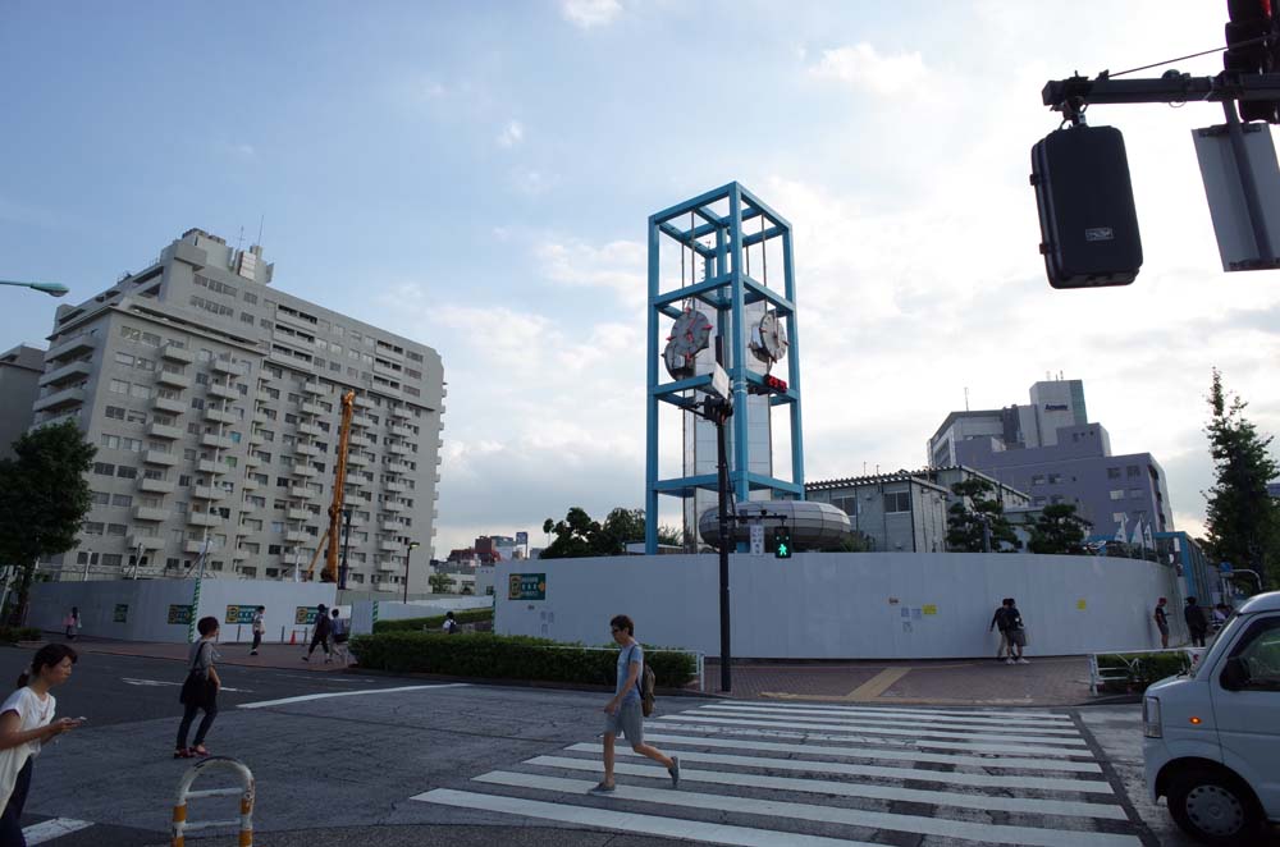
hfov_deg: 65.6
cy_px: 424
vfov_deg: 46.2
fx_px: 993
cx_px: 640
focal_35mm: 28
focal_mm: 18.3
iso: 100
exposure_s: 1/500
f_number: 4
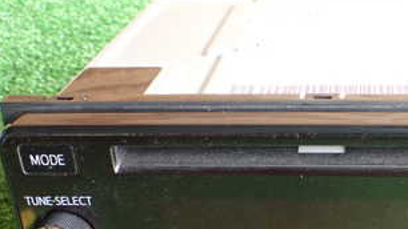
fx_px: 692
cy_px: 209
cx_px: 324
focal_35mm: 64
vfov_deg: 18.5
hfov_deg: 32.0
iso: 800
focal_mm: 5.4
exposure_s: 1/80
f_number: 2.3
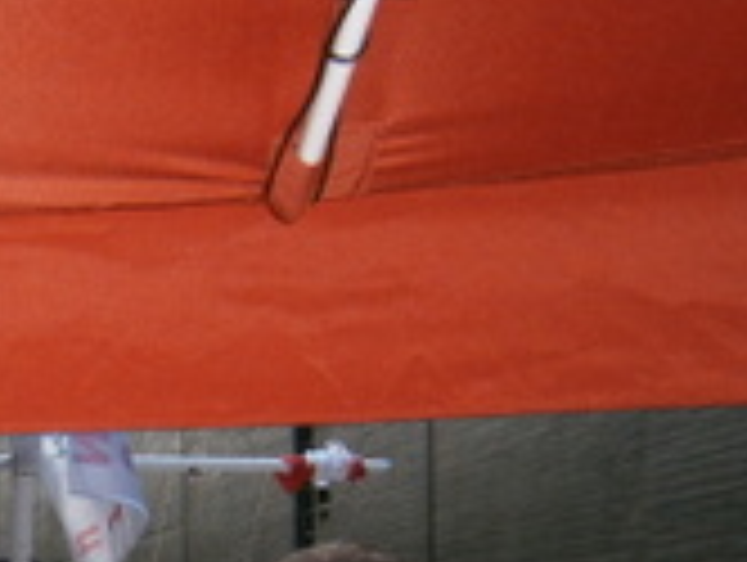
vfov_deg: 18.3
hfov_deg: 23.6
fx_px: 1621
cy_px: 733
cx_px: -158
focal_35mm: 75
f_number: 2.8
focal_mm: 4.7
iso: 125
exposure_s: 1/30
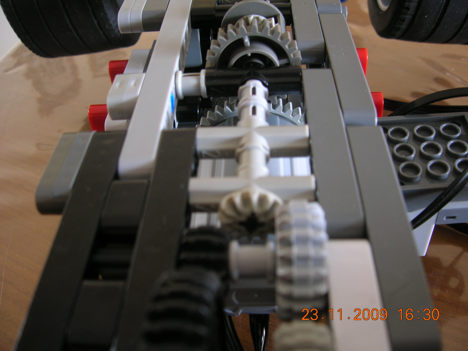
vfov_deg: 41.8
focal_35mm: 34
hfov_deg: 54.0
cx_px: 234
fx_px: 460
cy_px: 176
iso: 50
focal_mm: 5.7
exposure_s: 1/4.4
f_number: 2.9
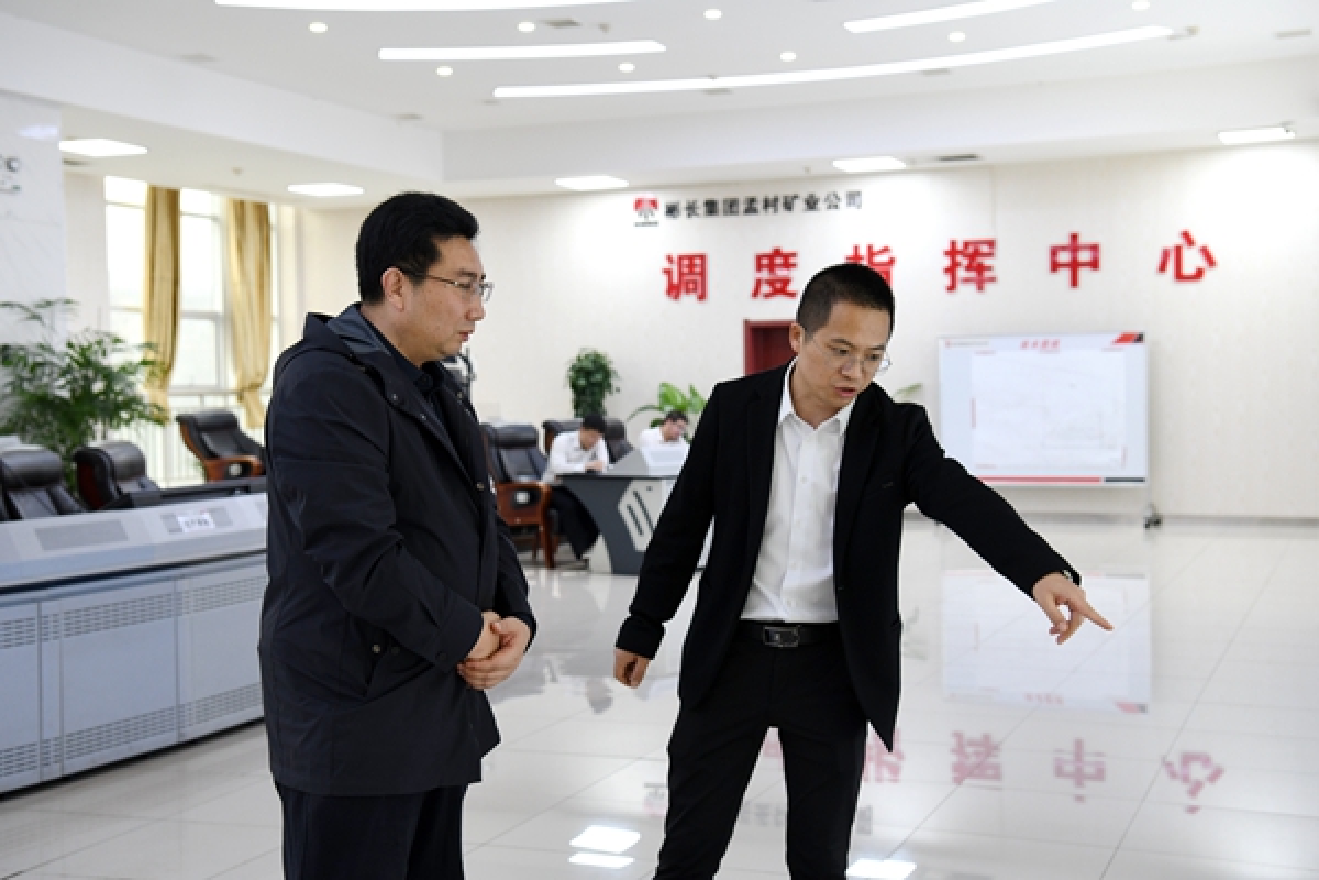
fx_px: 1685
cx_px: 660
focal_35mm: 46
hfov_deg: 42.7
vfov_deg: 29.2
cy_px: 440
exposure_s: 1/80
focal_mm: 46
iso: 1250
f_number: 4.5
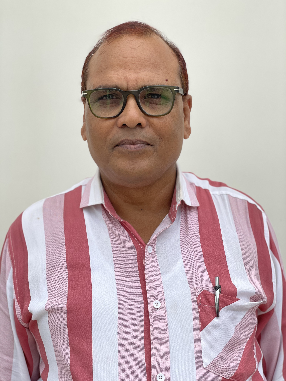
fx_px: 573
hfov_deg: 28.0
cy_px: 190
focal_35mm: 52
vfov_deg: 36.8
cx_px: 143
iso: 32
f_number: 2
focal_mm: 6
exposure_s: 1/872
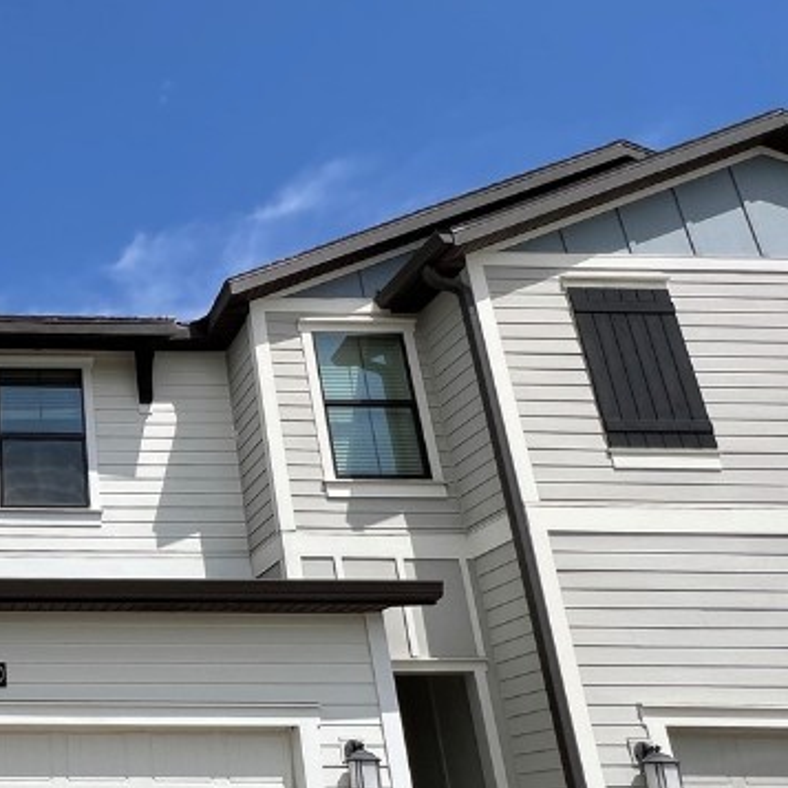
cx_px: -77
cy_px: 505
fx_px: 850
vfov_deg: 49.1
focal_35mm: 33
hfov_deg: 40.3
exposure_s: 1/3040
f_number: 1.8
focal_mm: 1.57
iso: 32
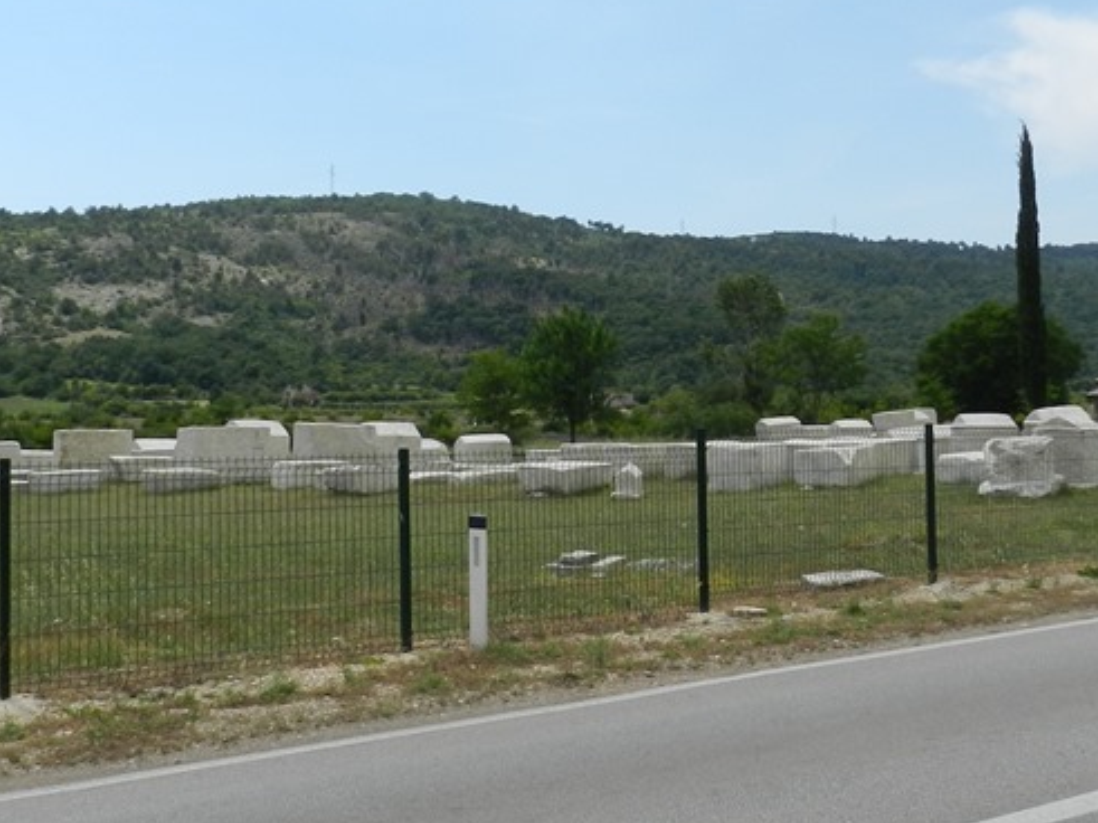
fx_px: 1522
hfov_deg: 39.6
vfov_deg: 30.2
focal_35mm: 48
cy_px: 329
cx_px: 496
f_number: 4.5
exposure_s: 1/800
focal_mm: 4
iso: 160
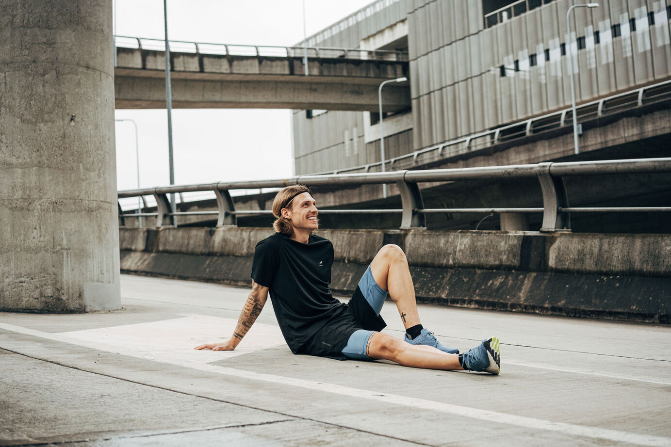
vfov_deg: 24.6
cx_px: 336
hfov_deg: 36.2
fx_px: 1025
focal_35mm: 55
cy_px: 224
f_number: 3.5
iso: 1000
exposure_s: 1/4000
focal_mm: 55
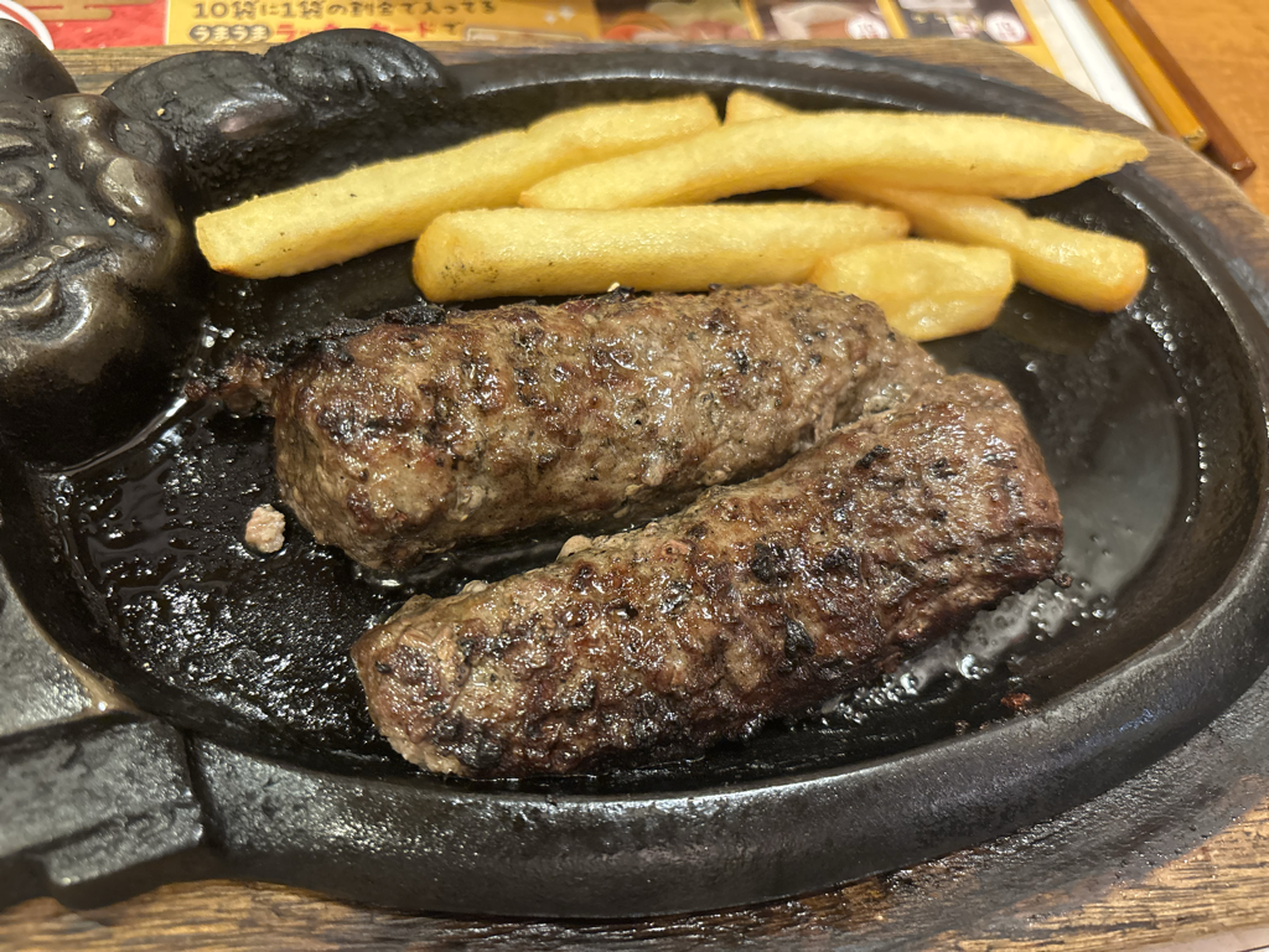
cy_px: 476
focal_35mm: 26
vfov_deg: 53.1
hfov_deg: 67.3
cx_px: 634
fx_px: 953
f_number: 1.6
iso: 500
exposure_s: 1/50
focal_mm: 5.96
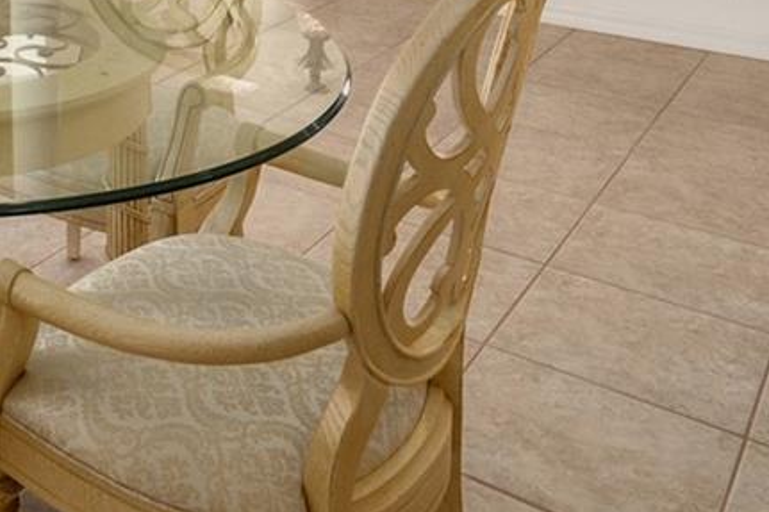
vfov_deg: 21.0
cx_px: -87
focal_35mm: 52
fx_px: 1110
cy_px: -301
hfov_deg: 33.1
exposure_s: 1/25
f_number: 8
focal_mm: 14
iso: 400
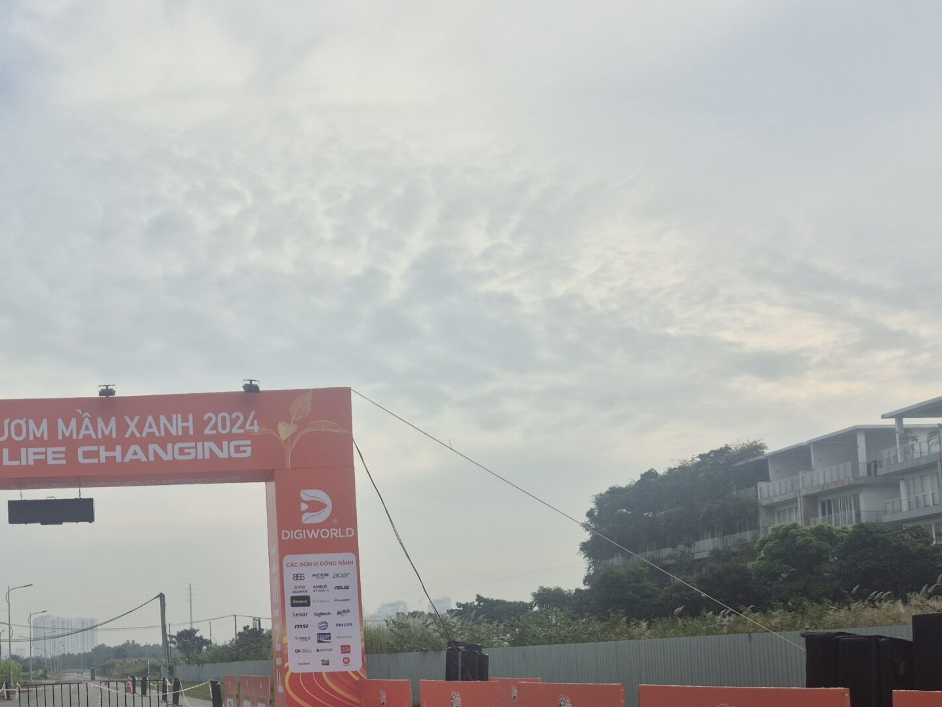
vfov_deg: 33.8
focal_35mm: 41
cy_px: 590
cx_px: 124
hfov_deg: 42.6
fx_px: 1116
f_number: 1.8
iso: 25
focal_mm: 5.4
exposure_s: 1/1576
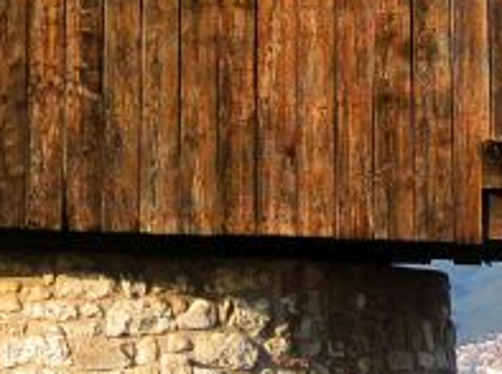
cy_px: -579
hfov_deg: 8.9
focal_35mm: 219
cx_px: -94
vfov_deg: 6.4
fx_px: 3170
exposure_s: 1/800
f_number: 5
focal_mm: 13.1
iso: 160
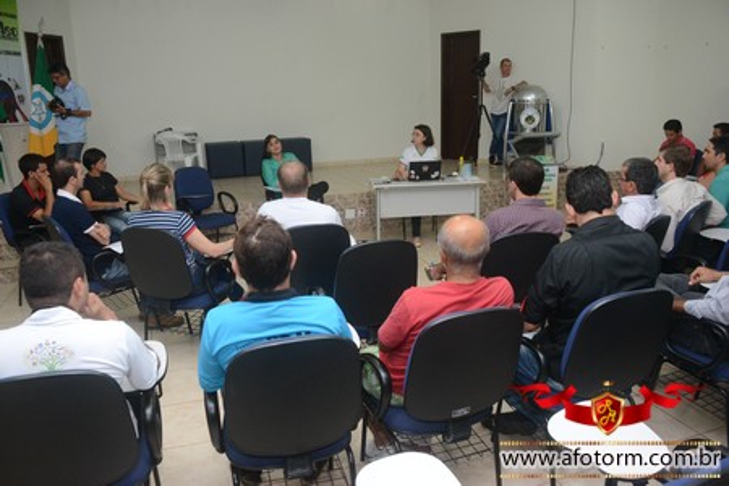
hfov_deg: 61.9
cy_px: 243
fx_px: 607
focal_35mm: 30
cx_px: 364
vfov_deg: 43.6
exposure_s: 1/125
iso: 1600
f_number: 5
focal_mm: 20
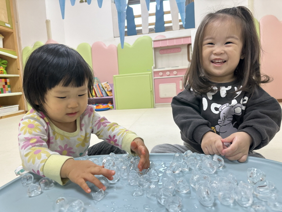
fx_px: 196
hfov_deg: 71.6
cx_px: 141
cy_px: 106
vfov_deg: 56.8
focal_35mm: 24
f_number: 1.78
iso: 160
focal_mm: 6.86
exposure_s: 1/120
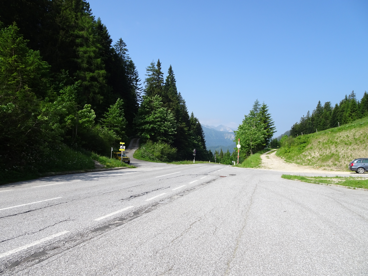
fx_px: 255
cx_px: 184
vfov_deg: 56.8
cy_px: 138
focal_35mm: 24
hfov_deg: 71.6
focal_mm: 4.1
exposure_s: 1/800
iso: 80
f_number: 3.5
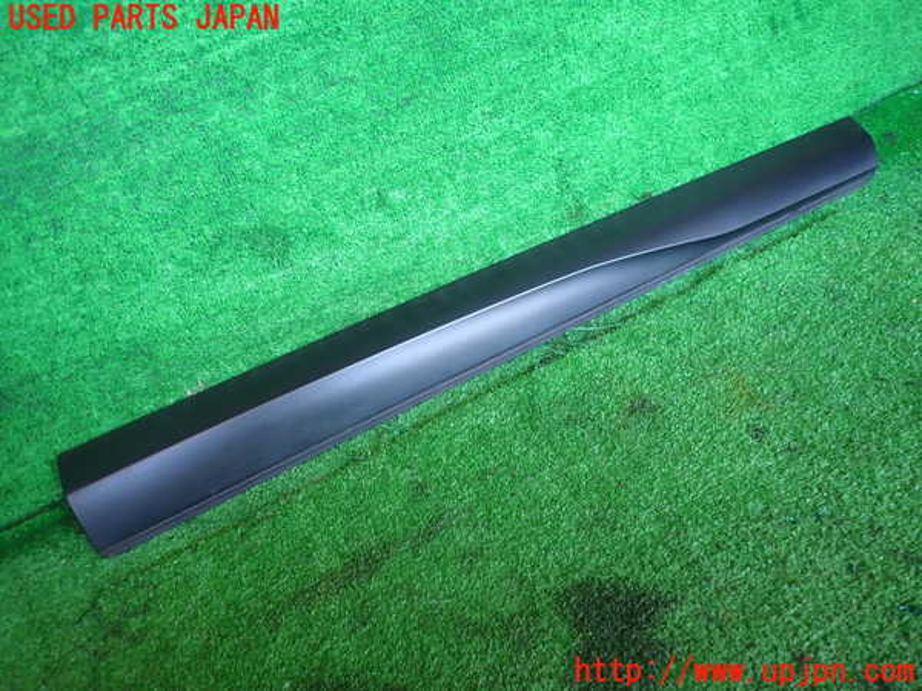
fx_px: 666
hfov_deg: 69.4
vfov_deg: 54.9
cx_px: 461
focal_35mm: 25
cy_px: 346
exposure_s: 1/60
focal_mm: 4.5
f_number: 2
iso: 160
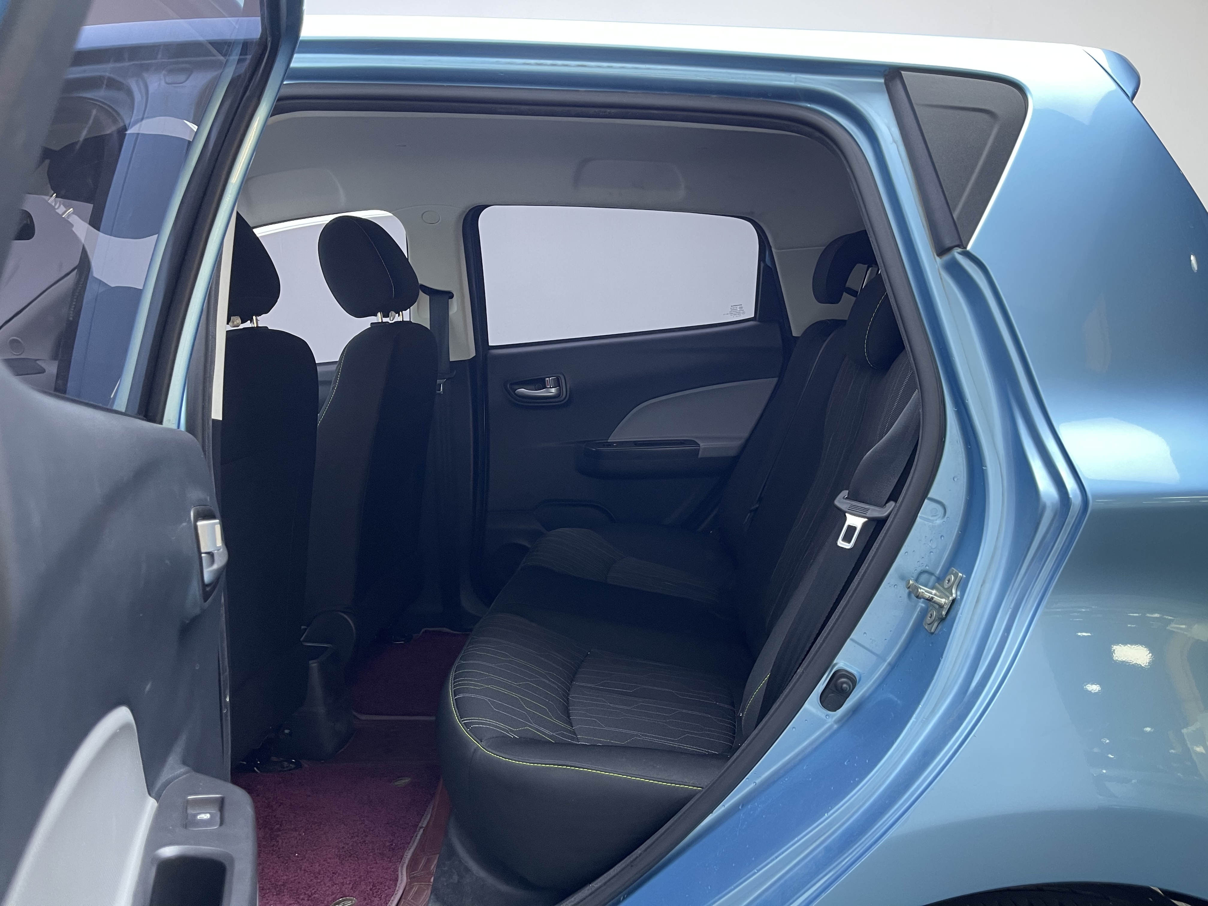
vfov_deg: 54.9
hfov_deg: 69.4
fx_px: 872
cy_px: 453
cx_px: 604
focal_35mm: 25
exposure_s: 1/50
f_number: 1.6
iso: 125
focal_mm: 5.1
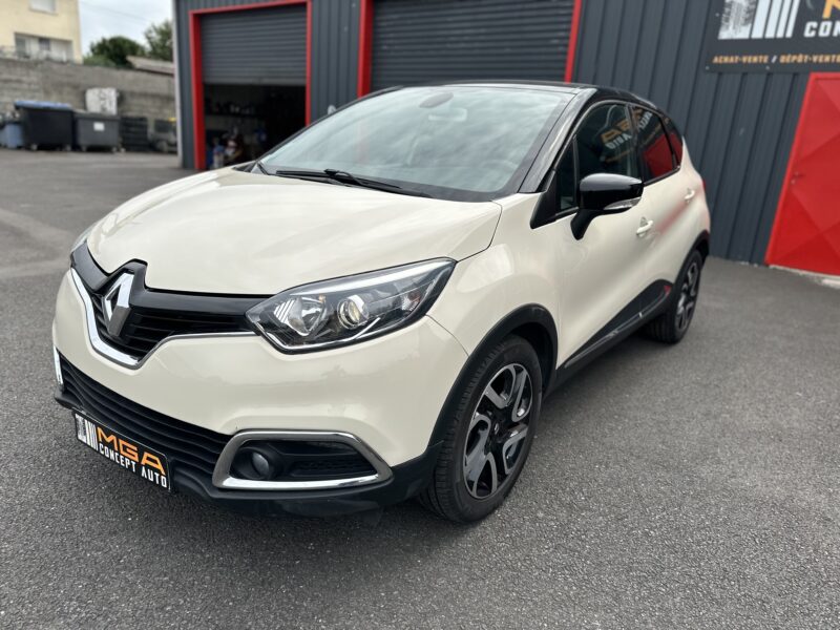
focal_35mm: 24
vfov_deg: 56.8
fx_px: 582
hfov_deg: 71.6
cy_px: 315
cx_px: 420
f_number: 1.78
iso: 80
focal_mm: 6.86
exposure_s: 1/3356
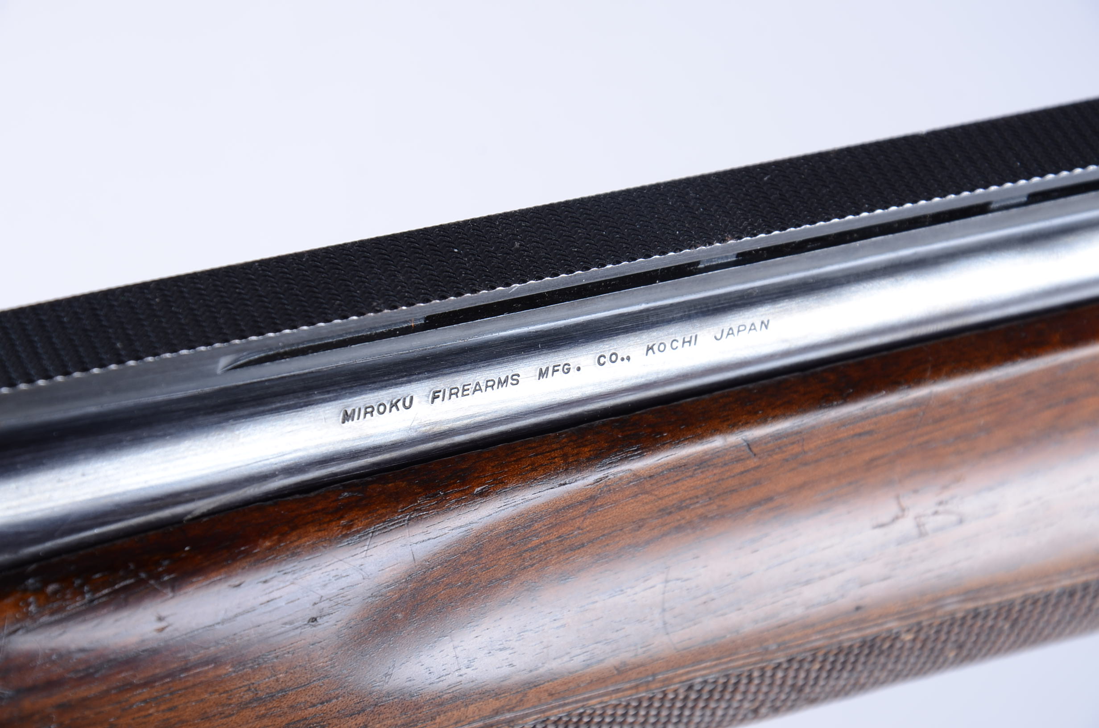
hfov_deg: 13.1
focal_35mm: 158
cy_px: 364
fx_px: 4798
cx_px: 550
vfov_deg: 8.7
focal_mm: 105
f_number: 10
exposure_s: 1/160
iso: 125
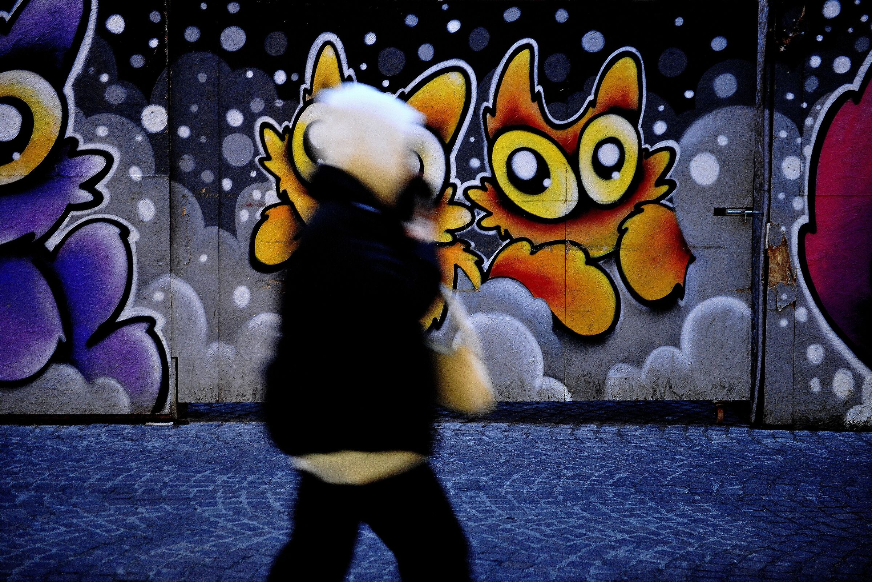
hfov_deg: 28.8
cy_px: 291
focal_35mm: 70
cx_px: 436
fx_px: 1695
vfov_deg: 19.5
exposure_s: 1/25
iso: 1600
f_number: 2.8
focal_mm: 70
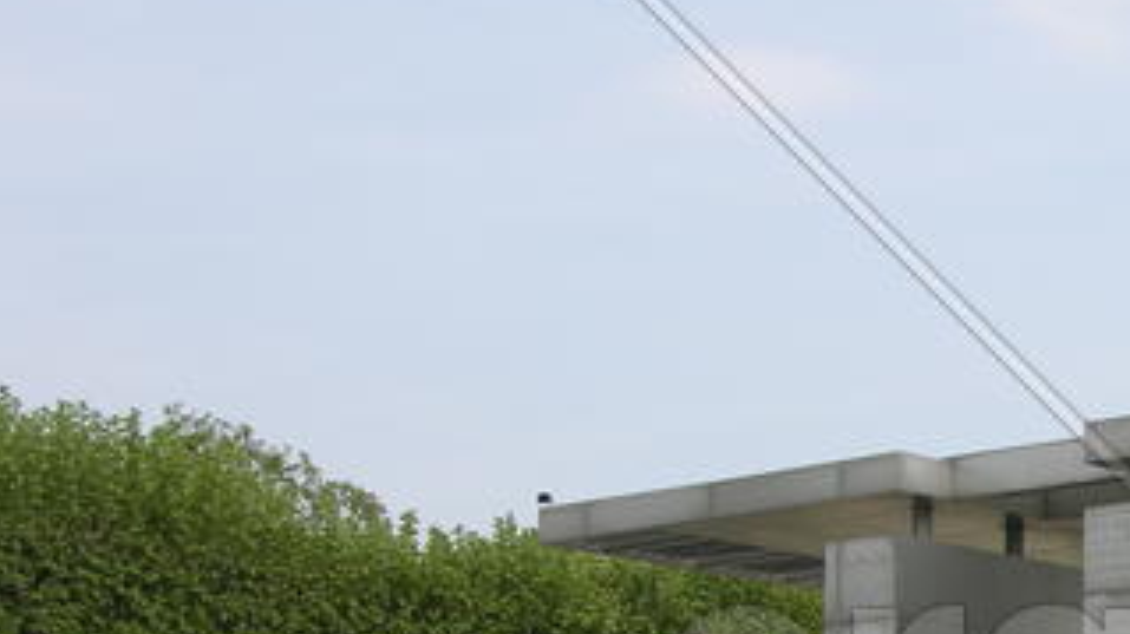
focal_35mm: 111
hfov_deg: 18.3
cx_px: 1343
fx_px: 3324
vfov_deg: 10.8
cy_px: 694
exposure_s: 1/211
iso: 50
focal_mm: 10.7
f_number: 5.8
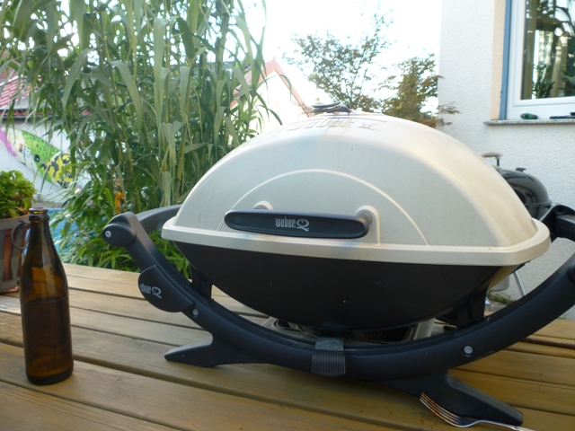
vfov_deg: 48.2
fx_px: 482
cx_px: 288
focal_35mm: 29
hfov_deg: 61.7
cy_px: 216
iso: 80
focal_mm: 5.2
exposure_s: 1/30
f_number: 3.3
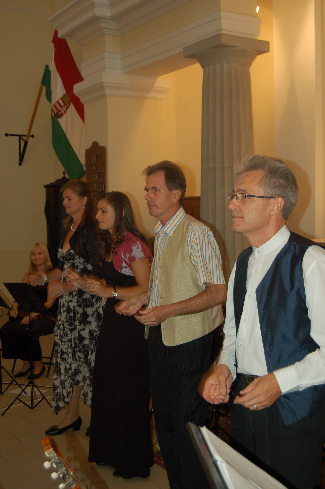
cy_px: 244
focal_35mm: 46
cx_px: 162
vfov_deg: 42.4
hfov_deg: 28.9
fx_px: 631
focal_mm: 31
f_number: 4.5
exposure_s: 1/60
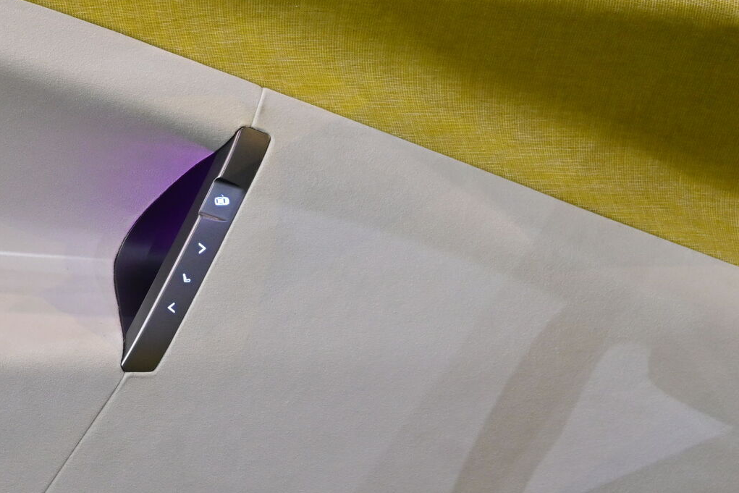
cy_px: 292
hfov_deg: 14.5
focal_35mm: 141
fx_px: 2895
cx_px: 218
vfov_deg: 9.7
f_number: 6.3
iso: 500
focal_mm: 50
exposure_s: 1/80
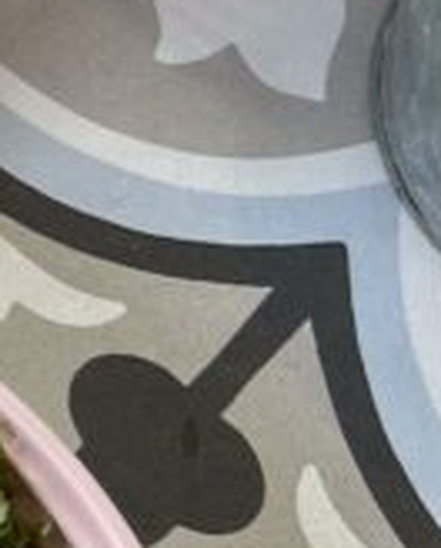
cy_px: 114
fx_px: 2568
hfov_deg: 8.7
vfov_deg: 12.1
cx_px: -702
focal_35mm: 158
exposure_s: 1/100
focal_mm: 5.7
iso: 40
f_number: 1.5
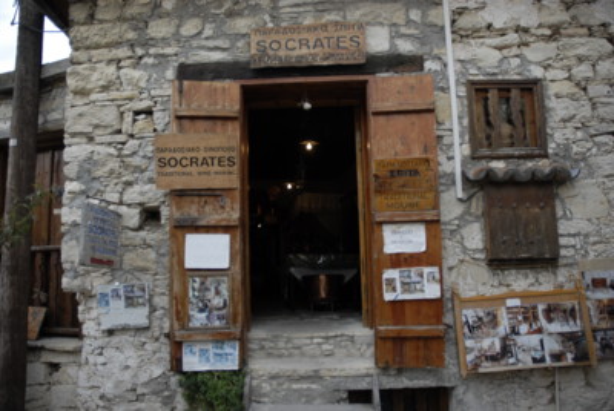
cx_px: 307
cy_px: 206
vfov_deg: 48.1
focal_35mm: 27
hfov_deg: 67.3
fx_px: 461
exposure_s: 1/125
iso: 125
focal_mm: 18
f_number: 3.5
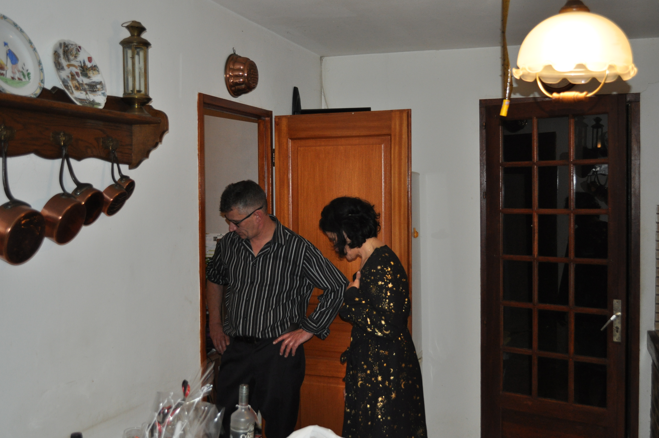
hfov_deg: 49.6
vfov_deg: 34.1
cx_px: 330
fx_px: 713
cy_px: 219
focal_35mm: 39
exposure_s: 1/60
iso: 800
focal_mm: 26
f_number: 4.2
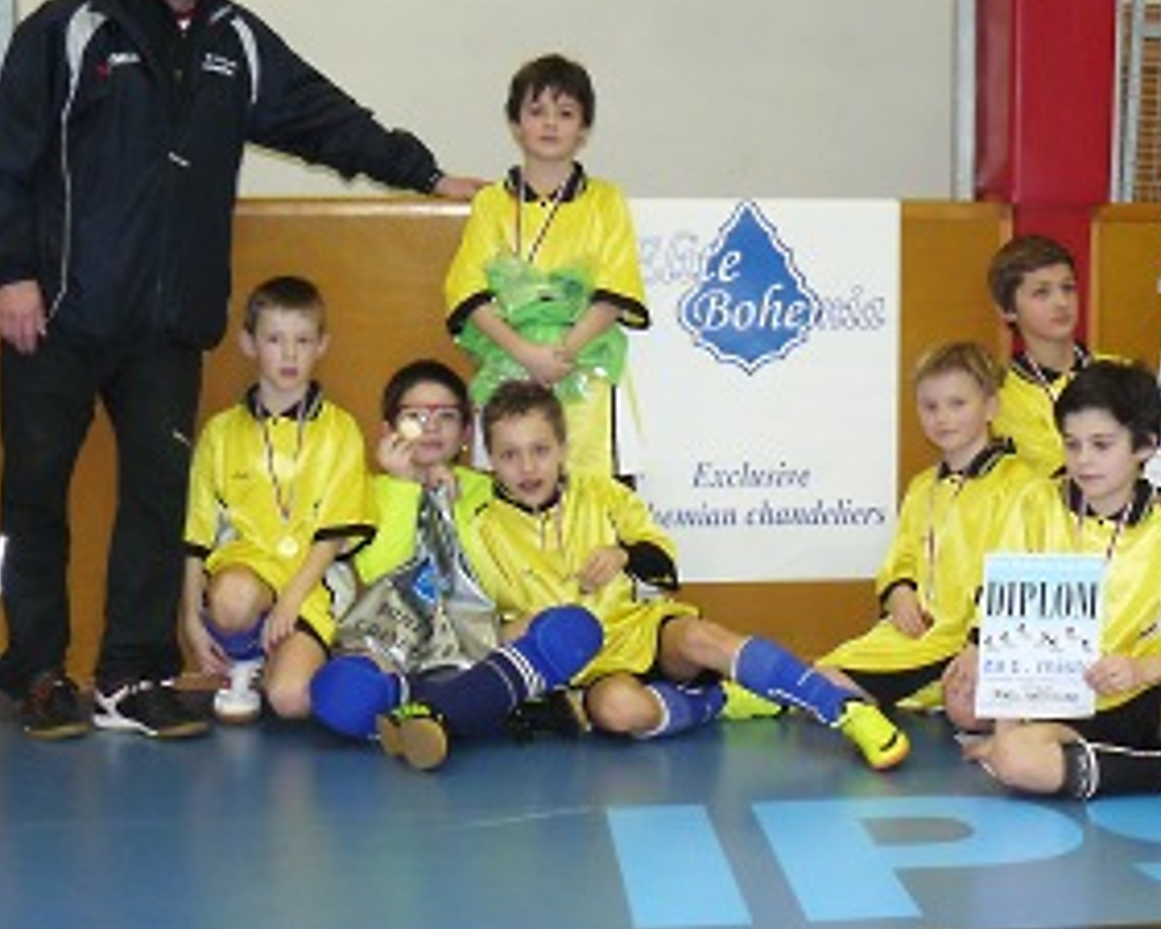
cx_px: 785
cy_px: 396
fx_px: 2200
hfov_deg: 29.3
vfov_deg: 23.8
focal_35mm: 64
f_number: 2.8
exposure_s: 1/40
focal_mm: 7.6
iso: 250
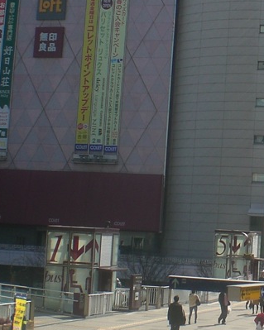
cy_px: 118
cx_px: 355
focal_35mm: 93
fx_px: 909
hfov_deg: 15.6
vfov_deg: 20.5
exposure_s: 1/400
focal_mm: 6.3
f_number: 4.4
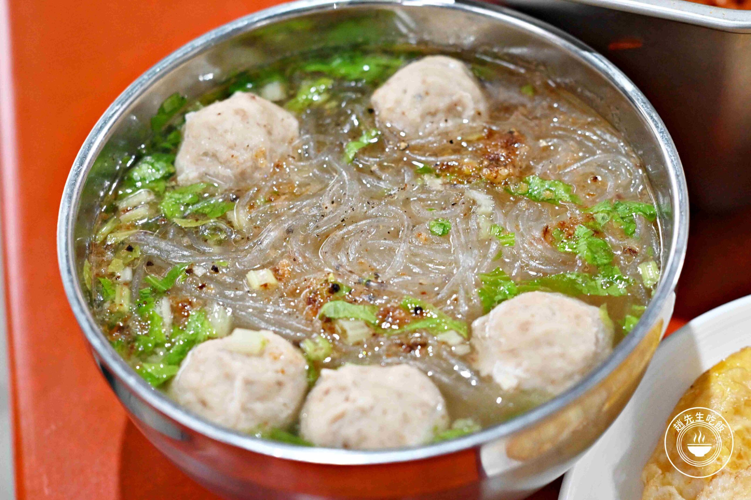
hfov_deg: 27.0
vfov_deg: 18.2
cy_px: 250
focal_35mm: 75
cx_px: 376
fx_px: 1565
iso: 2000
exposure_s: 1/160
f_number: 3.2
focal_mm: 50
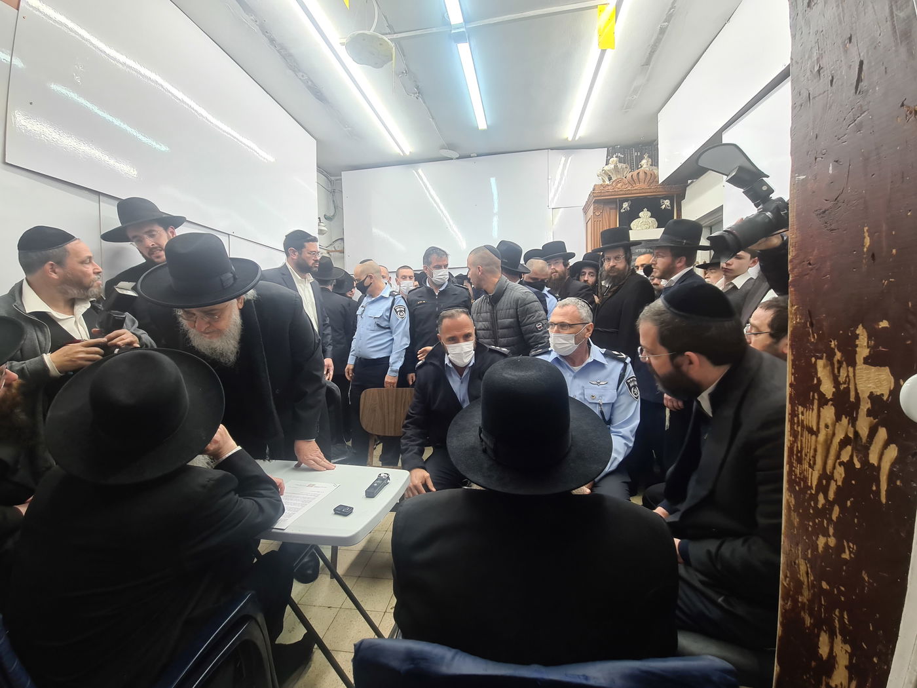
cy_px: 344
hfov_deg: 106.2
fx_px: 344
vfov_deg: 89.9
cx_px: 458
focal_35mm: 13
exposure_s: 1/100
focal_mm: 2.22
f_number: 2.2
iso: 100
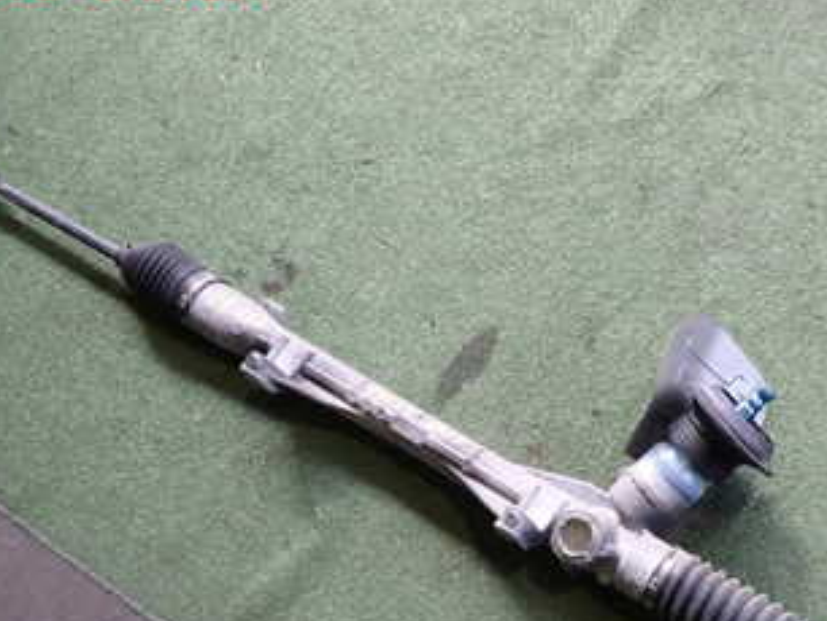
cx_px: 559
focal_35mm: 49
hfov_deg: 38.4
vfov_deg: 28.6
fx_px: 1172
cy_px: 554
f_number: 2
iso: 200
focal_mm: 4.5
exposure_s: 1/125
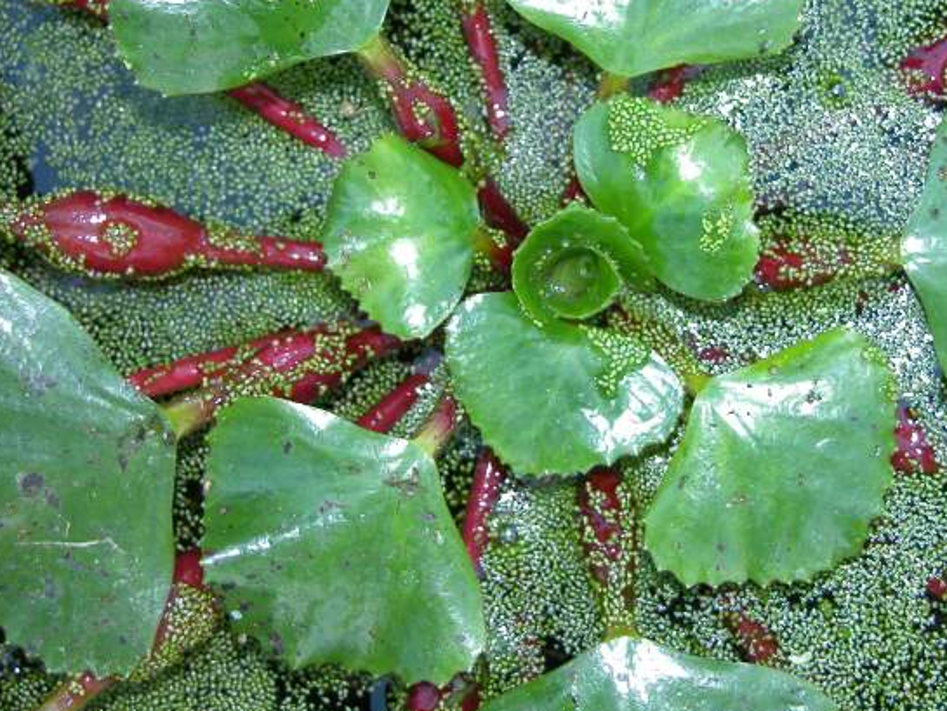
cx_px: 558
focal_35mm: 95
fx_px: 2600
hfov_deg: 20.6
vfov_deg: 15.5
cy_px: 253
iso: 100
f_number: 3.3
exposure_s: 1/88.3
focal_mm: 17.8
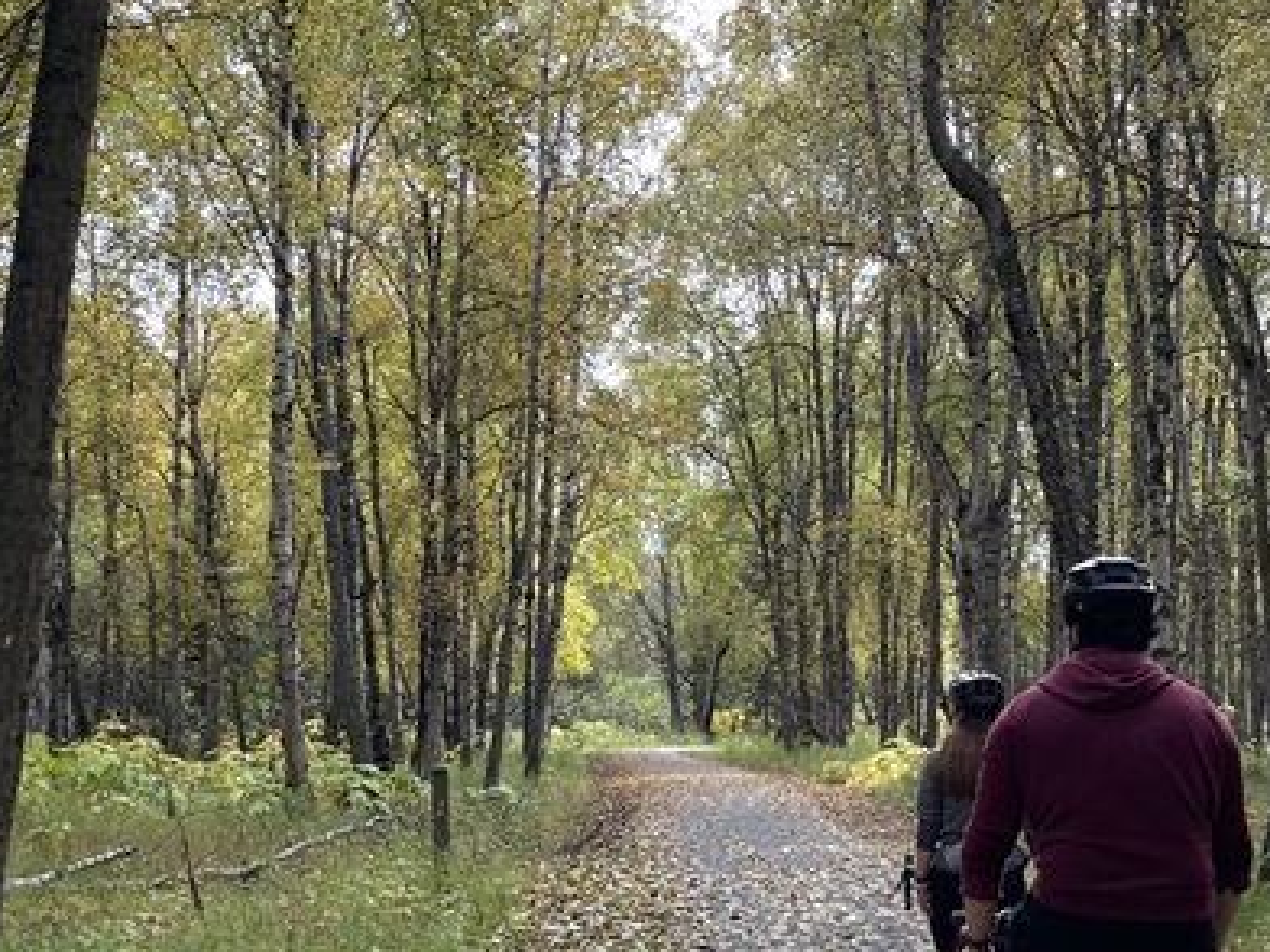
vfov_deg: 26.9
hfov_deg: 36.0
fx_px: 1944
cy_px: 787
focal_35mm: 53
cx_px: 771
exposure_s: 1/262
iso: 32
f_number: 1.6
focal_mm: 4.2
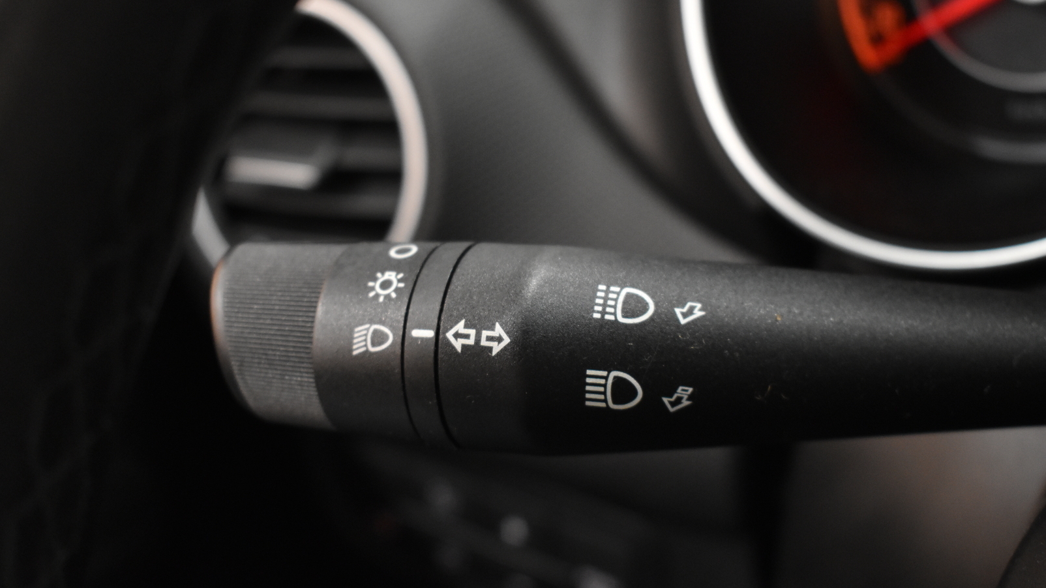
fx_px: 1540
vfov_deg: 21.6
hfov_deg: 37.5
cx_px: 520
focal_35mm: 56
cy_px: 325
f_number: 4.5
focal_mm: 35
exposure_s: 1/60
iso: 2200
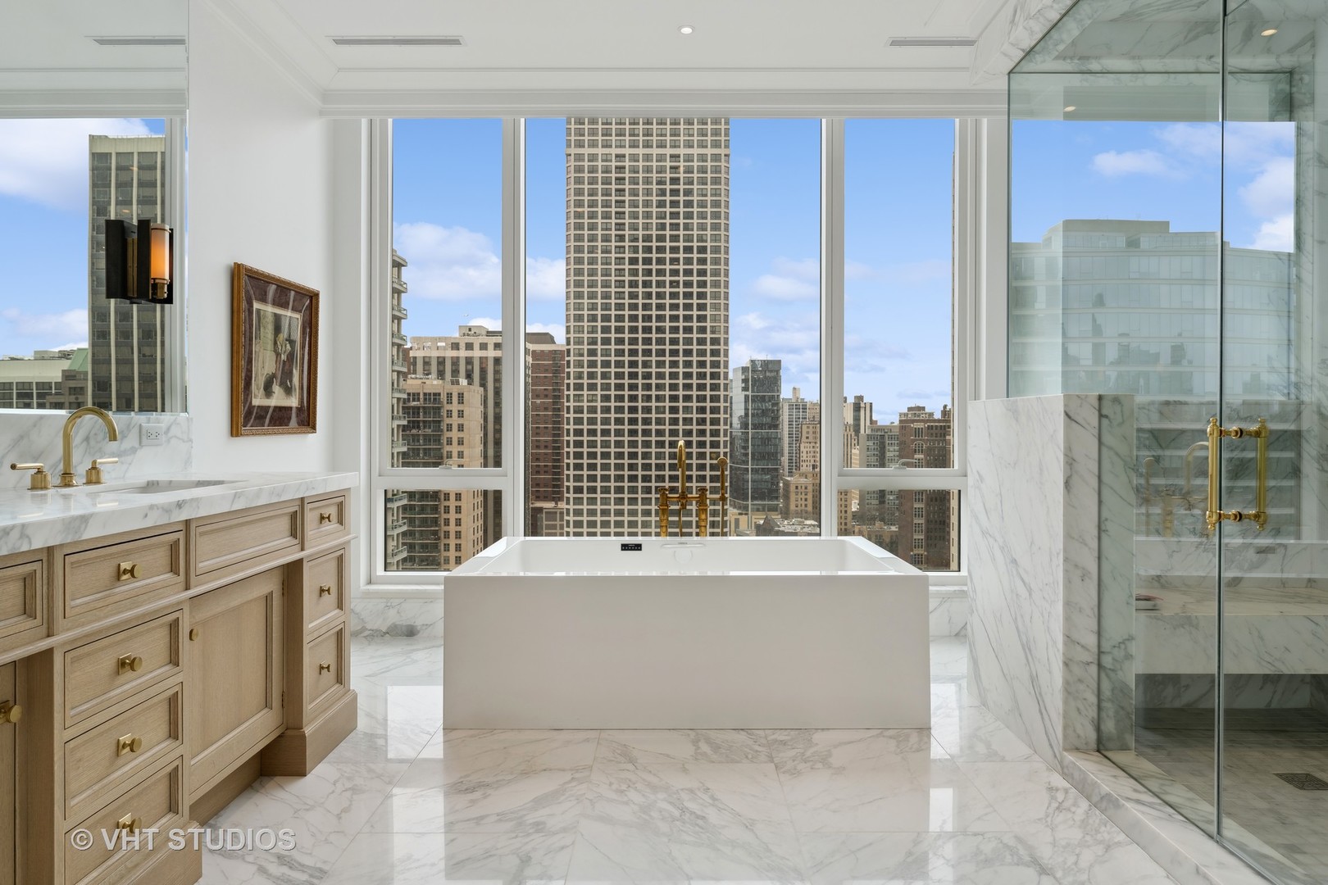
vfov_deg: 59.5
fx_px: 775
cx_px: 664
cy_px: 442
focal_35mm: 21
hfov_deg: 81.2
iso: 320
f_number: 7.1
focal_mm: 21
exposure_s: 1/200
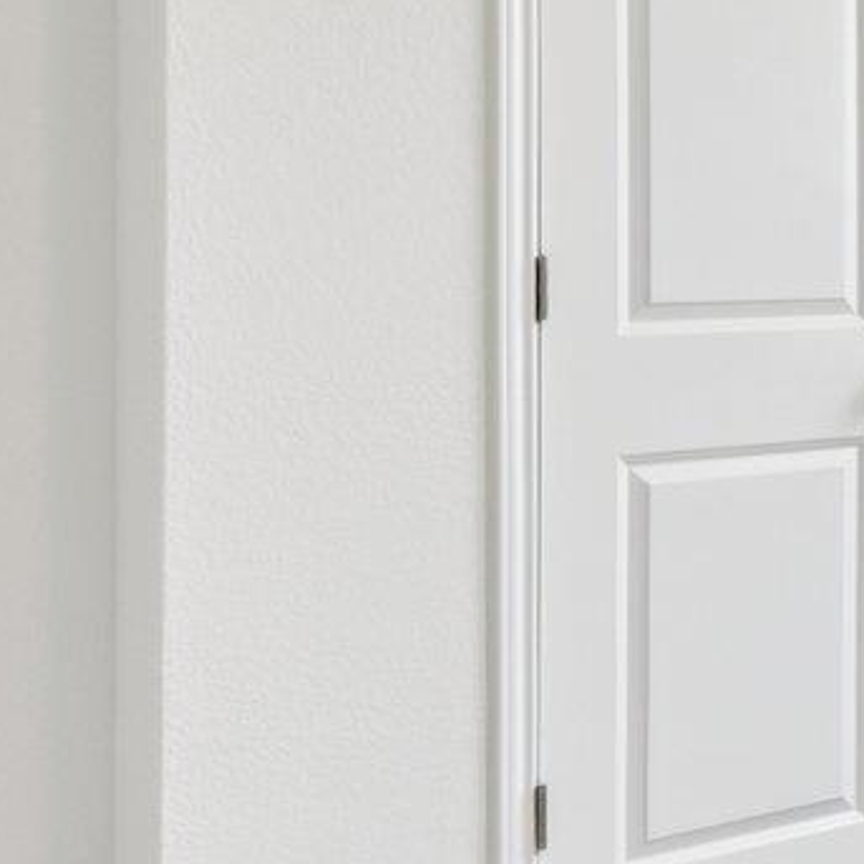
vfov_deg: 24.1
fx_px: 2005
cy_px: 247
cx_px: 1479
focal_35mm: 71
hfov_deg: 19.4
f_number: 8
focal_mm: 14
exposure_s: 1/125
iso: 400
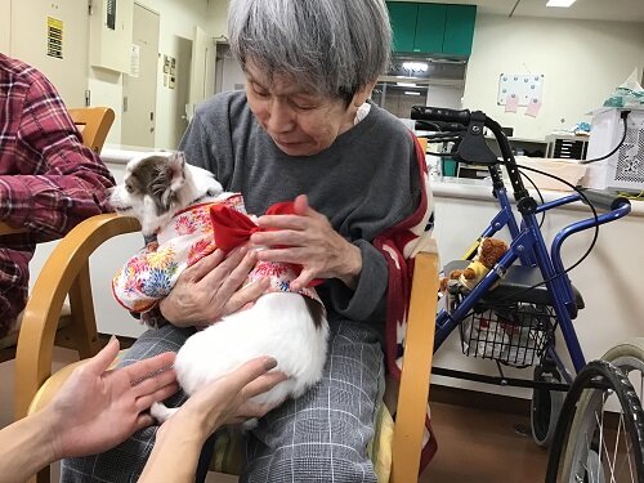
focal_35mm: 31
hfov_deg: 58.4
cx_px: 322
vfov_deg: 45.4
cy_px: 242
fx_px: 577
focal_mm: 3.3
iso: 64
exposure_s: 1/30
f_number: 2.4
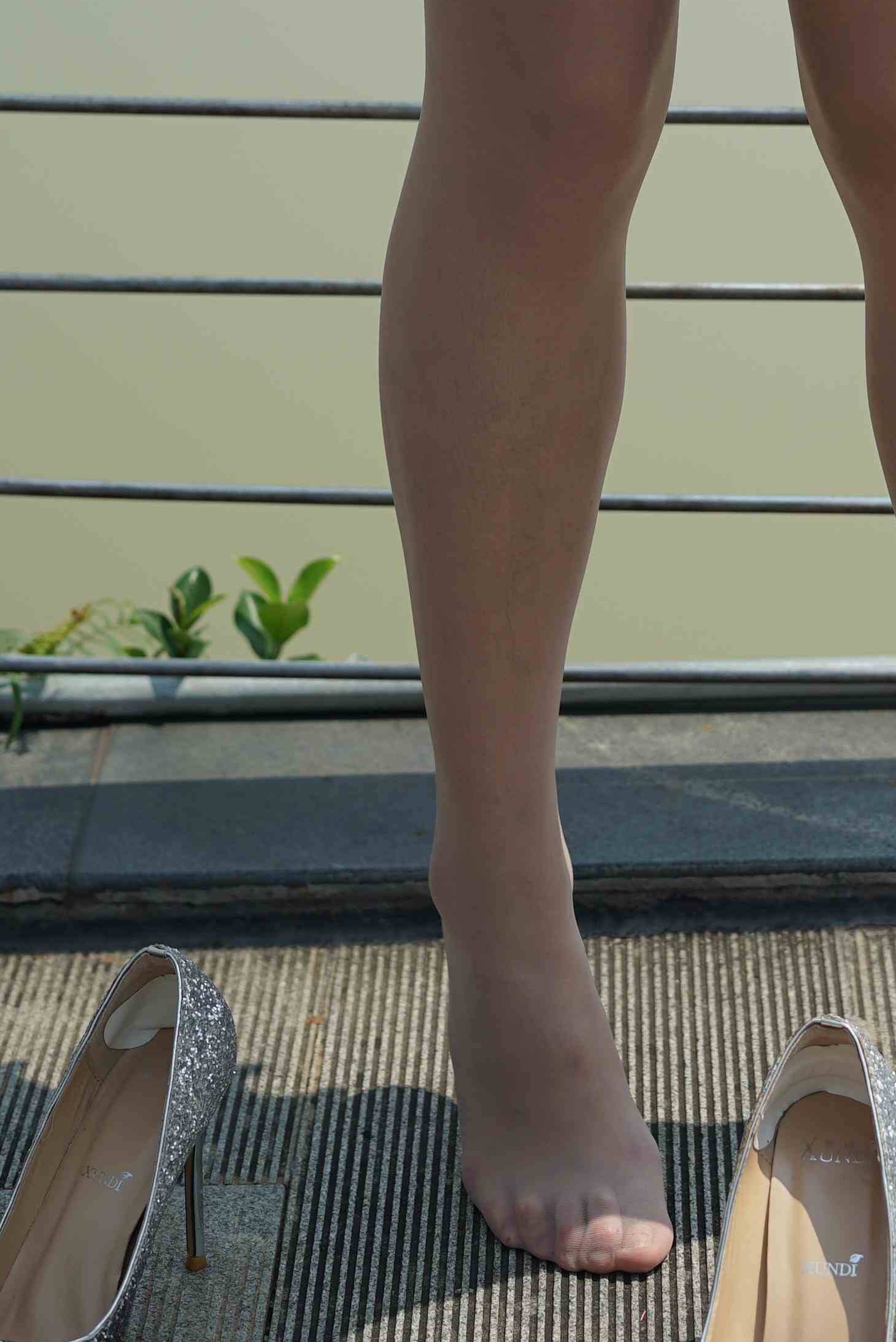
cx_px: 746
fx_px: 3616
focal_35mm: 97
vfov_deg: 20.6
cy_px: 169
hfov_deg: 14.0
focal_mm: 50
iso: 100
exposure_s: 1/1250
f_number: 4
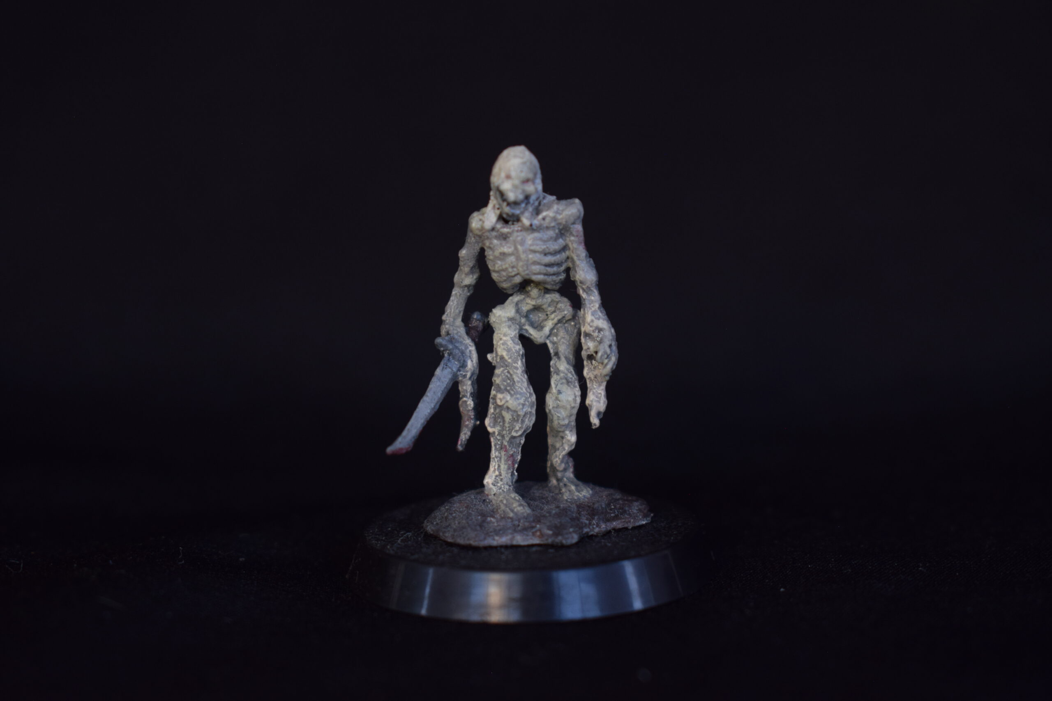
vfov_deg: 18.2
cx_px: 526
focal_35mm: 75
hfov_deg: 27.0
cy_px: 350
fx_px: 2192
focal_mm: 50
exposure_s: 1/30
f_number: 5.6
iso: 400
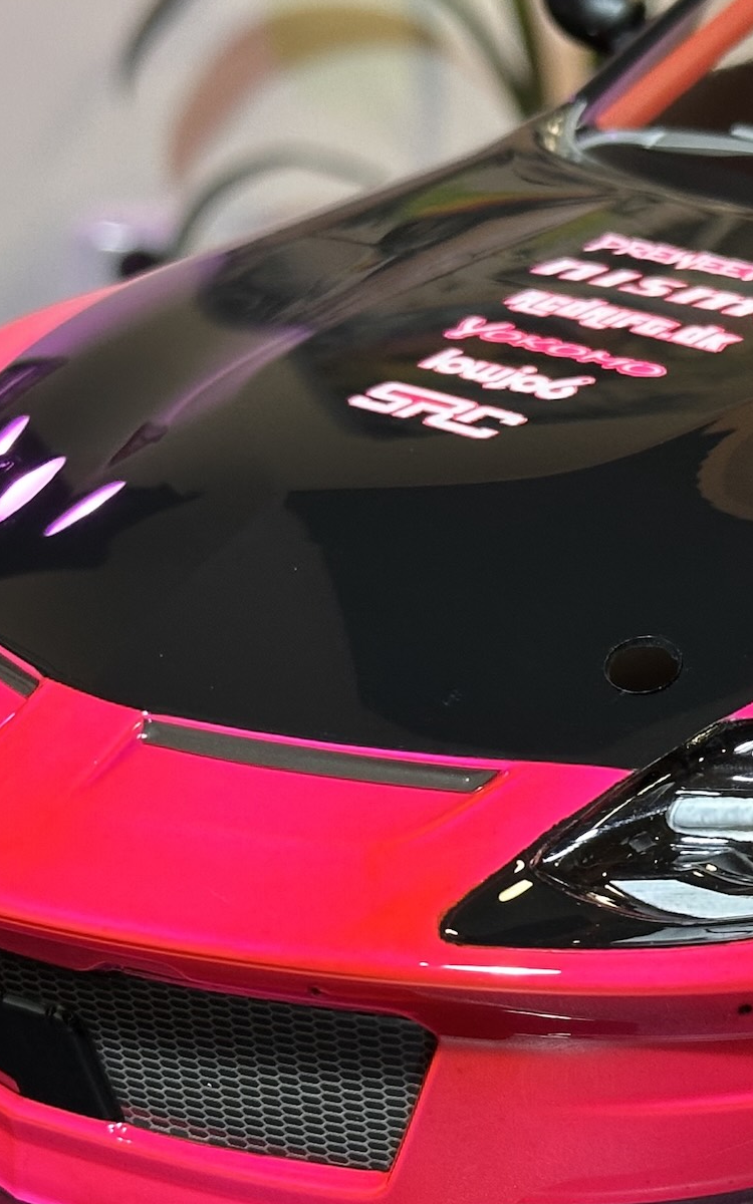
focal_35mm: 106
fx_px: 3480
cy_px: 692
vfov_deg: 19.6
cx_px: 716
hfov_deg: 12.2
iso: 250
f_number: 1.78
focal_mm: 6.86
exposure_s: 1/33
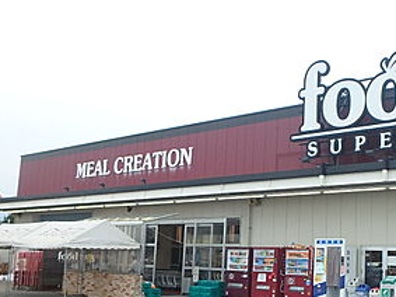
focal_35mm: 46
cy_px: 195
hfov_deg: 38.3
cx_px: 361
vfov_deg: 31.3
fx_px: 526
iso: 125
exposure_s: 1/200
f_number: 3.5
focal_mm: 3.7
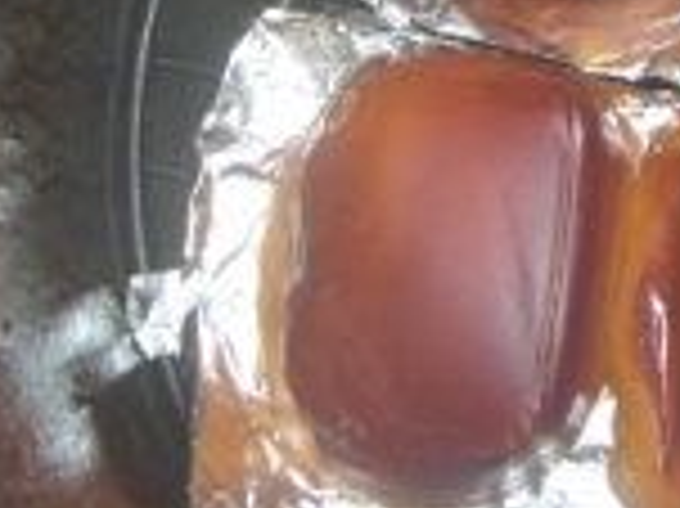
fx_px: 1825
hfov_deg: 19.9
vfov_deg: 15.4
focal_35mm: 93
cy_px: -79
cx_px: 793
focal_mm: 4.9
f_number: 2.6
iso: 50
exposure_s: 1/80
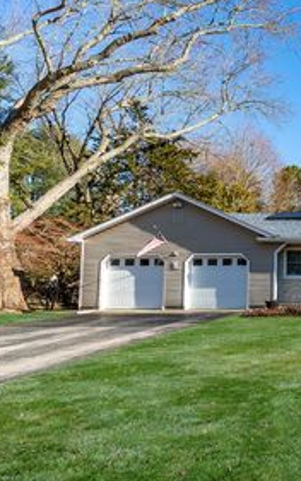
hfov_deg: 31.5
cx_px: 405
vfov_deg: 64.5
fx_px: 380
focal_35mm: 29
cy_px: 261
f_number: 9
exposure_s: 1/100
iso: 100
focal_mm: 16
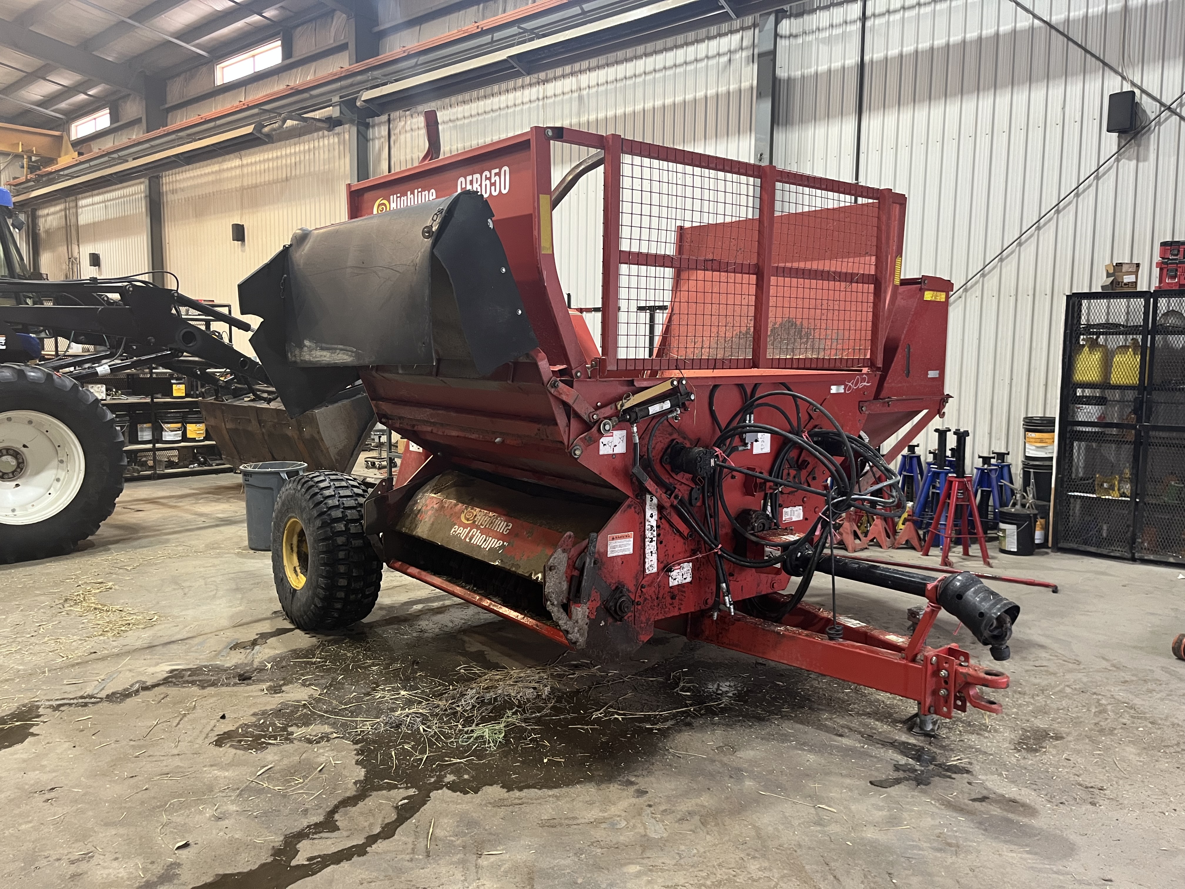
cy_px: 444
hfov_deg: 67.3
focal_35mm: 26
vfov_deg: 53.1
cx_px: 592
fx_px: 890
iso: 250
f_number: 1.6
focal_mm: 5.1
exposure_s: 1/60
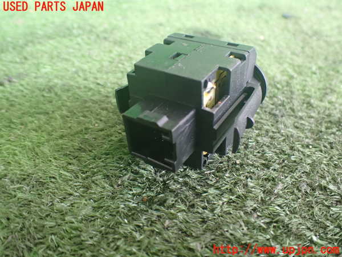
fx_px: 296
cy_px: 128
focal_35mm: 30
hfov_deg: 60.0
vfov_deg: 46.8
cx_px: 171
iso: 800
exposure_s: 1/60
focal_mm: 5.4
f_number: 2.3
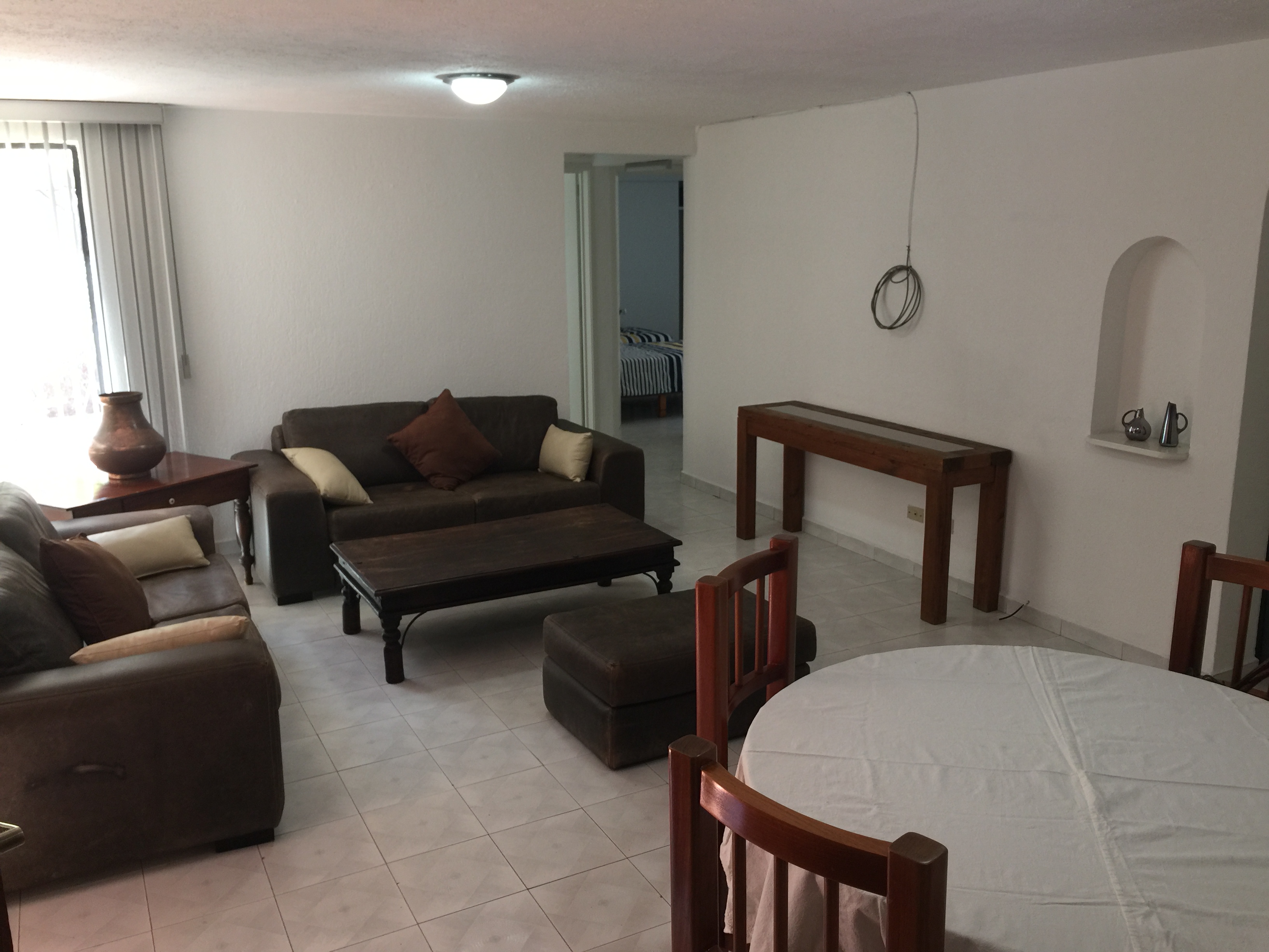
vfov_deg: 48.2
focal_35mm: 29
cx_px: 634
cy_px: 476
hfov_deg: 61.7
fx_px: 1063
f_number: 2.2
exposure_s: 1/15
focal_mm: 4.15
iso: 40
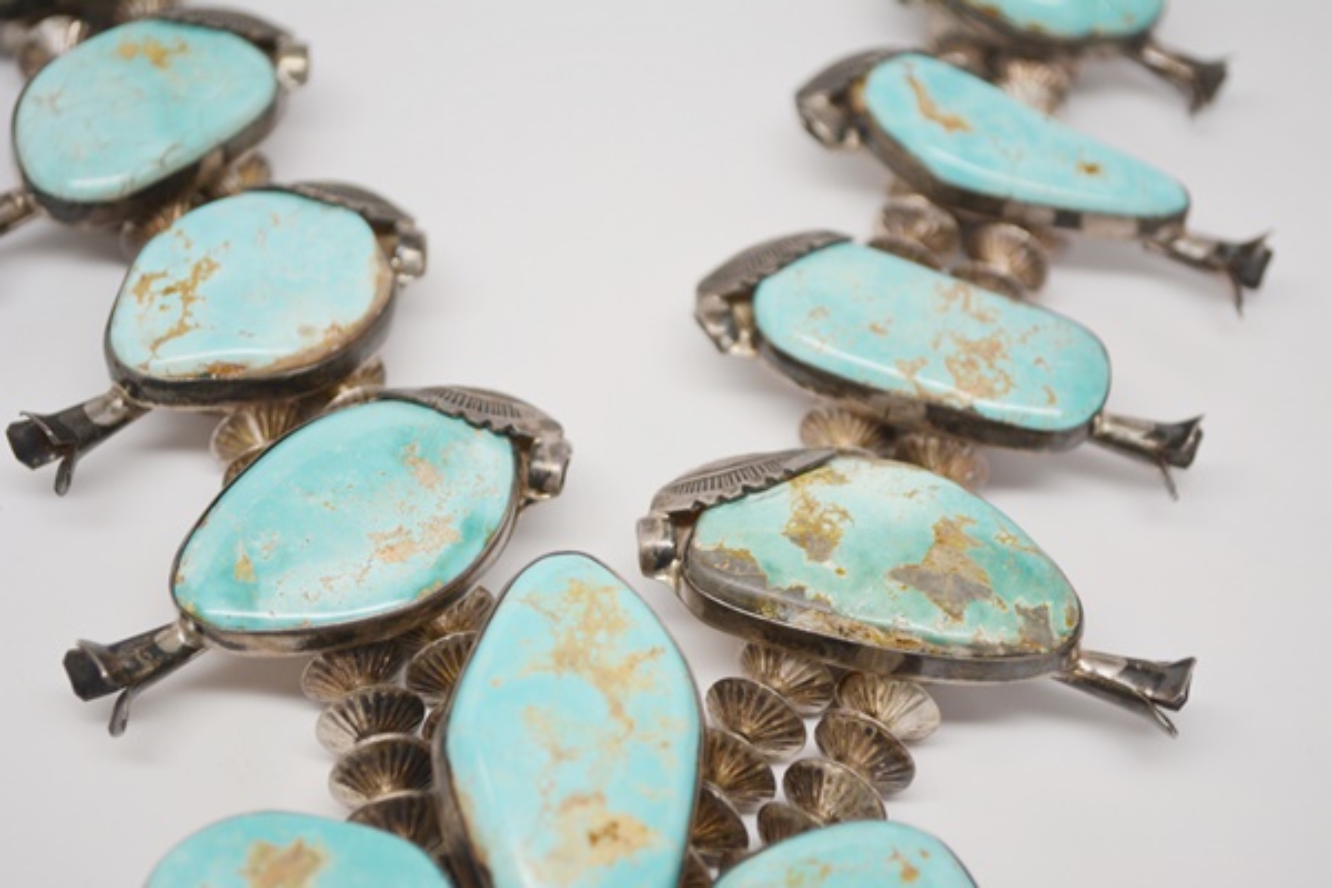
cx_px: 666
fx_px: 2497
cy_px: 444
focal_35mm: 68
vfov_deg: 20.2
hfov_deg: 29.9
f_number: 5.3
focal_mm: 45
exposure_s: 1/80
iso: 400
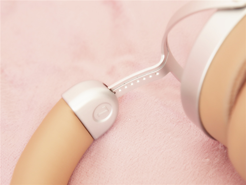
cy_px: 92
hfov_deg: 22.8
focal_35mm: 86
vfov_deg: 17.2
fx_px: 611
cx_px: 123
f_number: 3.5
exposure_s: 1/80
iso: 500
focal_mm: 43
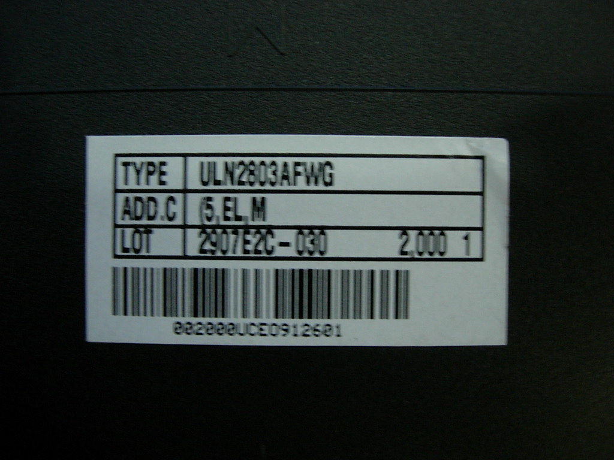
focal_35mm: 38
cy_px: 230
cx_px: 307
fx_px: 674
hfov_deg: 49.0
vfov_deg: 37.7
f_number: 2.8
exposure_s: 1/13.4
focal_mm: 7.8
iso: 200
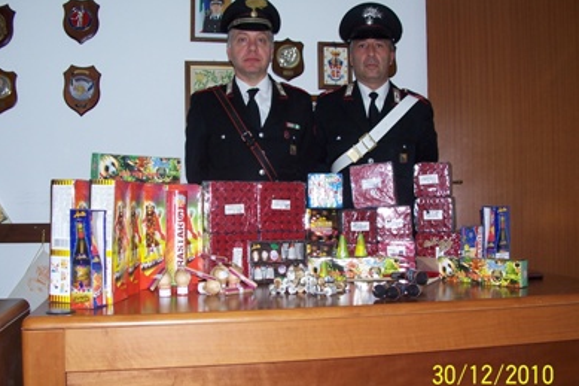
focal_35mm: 37
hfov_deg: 51.9
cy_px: 209
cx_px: 292
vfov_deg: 35.9
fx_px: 595
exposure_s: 1/60
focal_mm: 6
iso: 80
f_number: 2.8
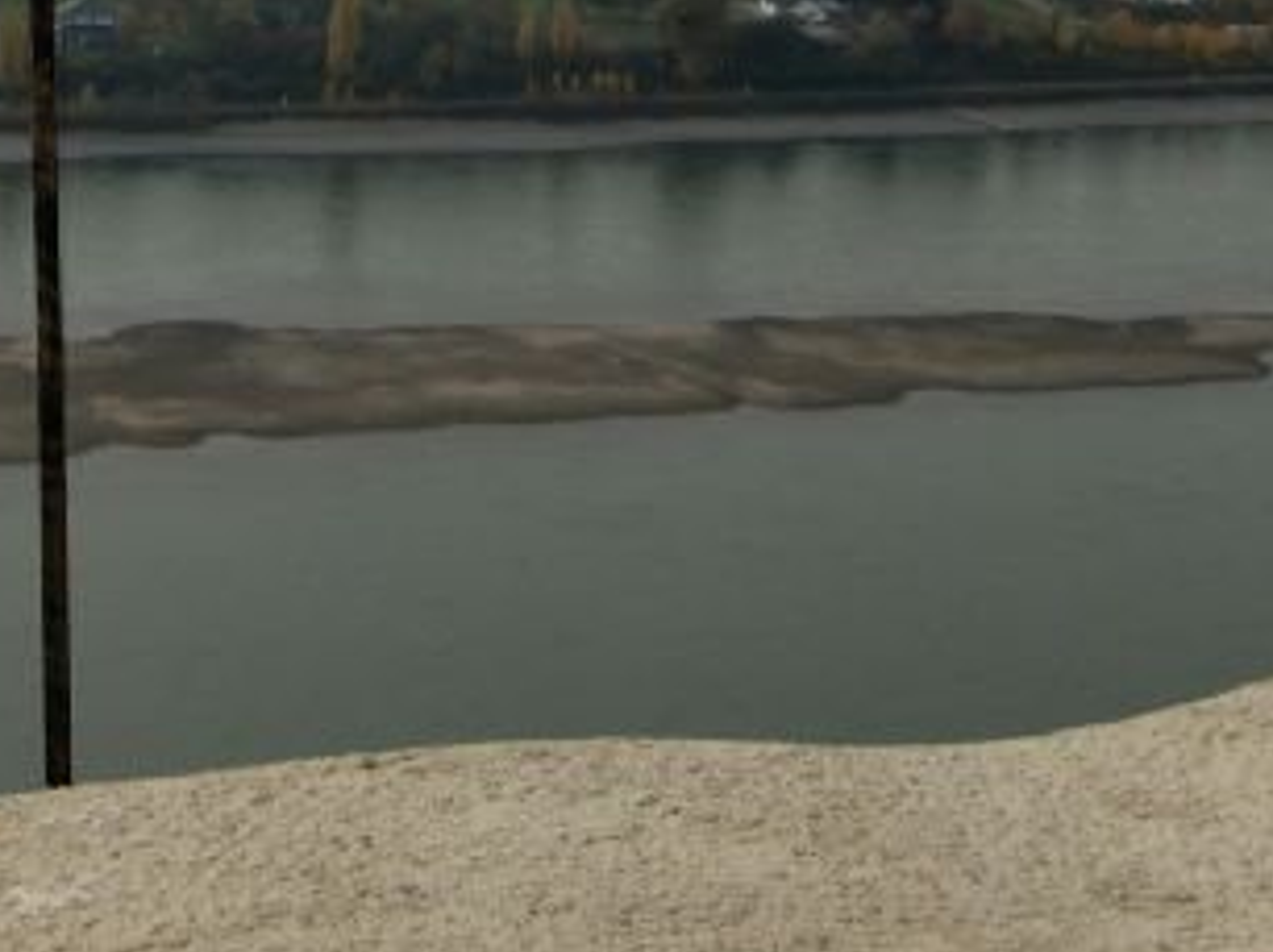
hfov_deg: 21.7
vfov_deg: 16.0
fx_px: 3270
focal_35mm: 89
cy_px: -158
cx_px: 254
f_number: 3.6
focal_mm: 6.1
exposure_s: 1/800
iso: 64
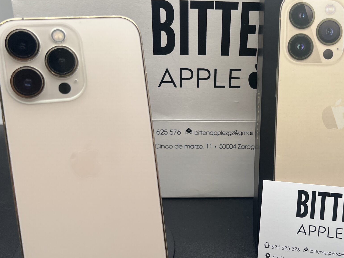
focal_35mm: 43
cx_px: 221
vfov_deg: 33.6
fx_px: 427
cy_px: 143
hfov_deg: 43.4
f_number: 1.5
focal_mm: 5.7
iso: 50
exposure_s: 1/484
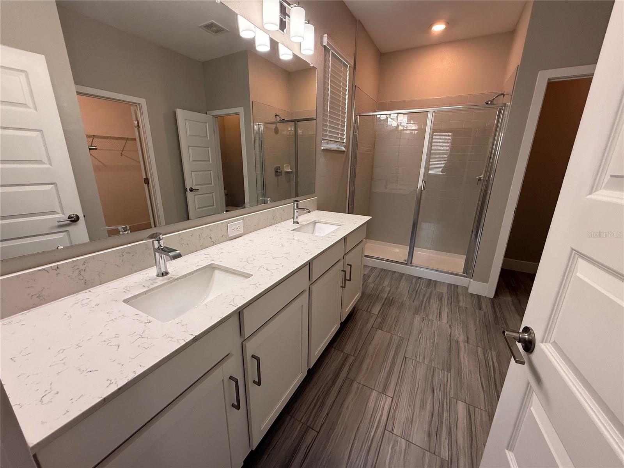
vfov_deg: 85.7
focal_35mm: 14
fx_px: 252
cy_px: 234
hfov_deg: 102.1
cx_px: 312
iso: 200
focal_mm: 2.22
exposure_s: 1/120
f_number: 2.2
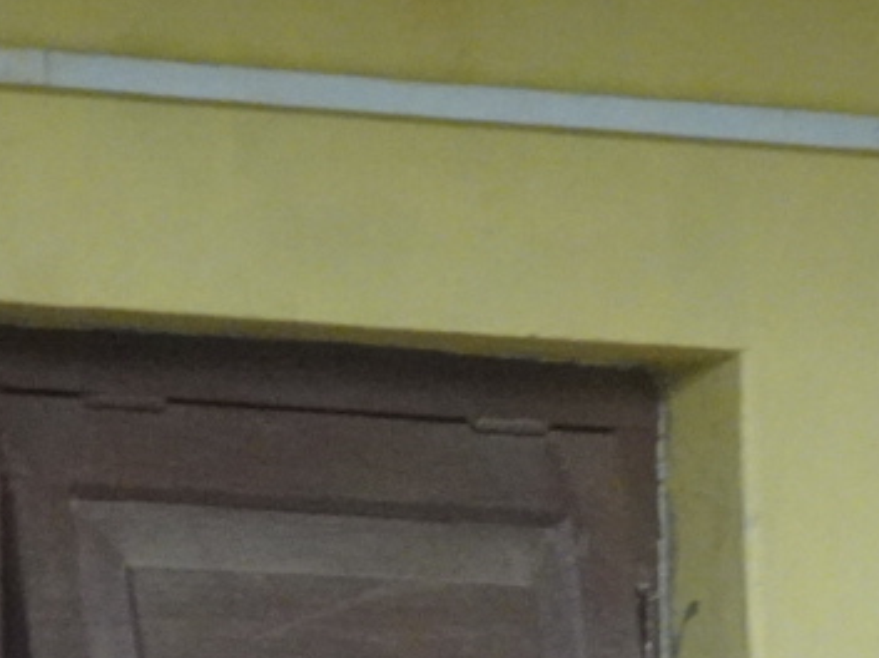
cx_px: 1397
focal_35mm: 1225
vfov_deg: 1.2
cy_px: 1002
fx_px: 31075
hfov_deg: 1.6
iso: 640
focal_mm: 47.98
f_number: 6.3
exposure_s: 1/250
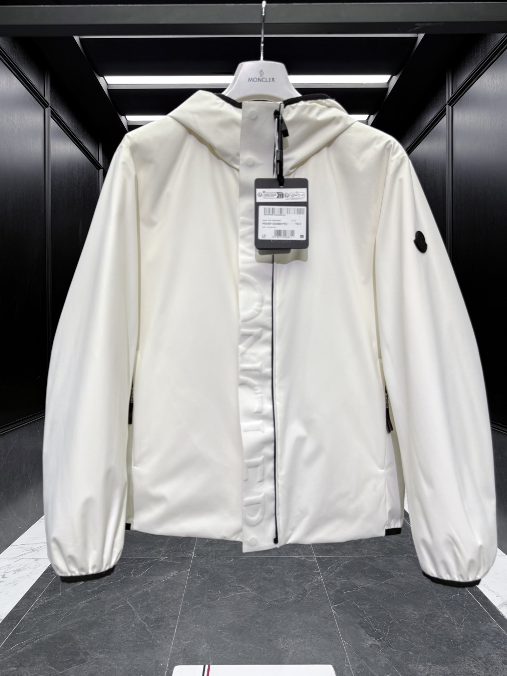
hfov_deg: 54.9
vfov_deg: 69.4
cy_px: 341
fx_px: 488
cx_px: 247
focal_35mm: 25
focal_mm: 6.76
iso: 80
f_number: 1.78
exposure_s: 1/100
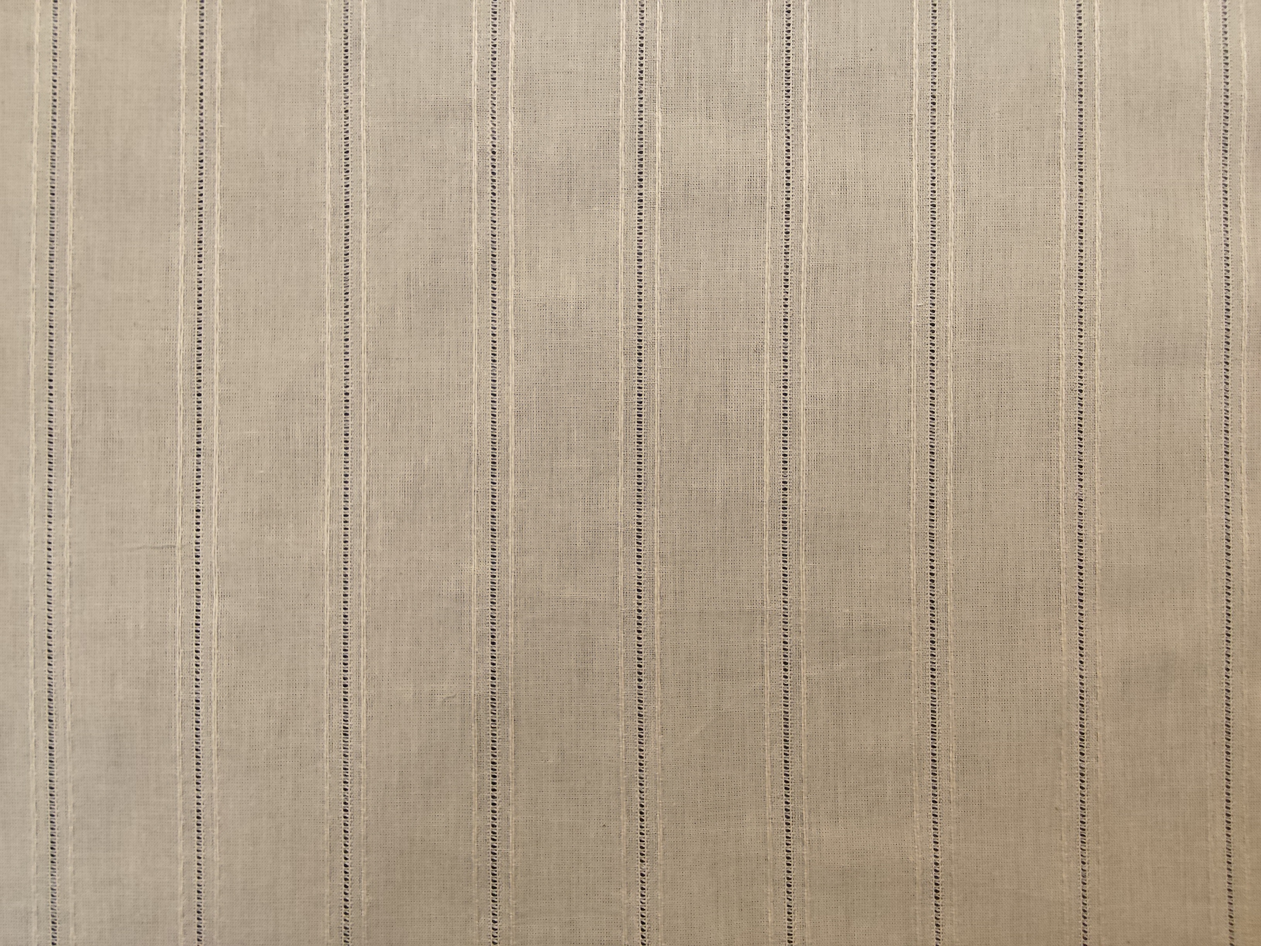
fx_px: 947
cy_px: 473
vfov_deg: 53.1
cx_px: 630
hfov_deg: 67.3
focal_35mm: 26
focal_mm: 2.78
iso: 160
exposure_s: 1/100
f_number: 2
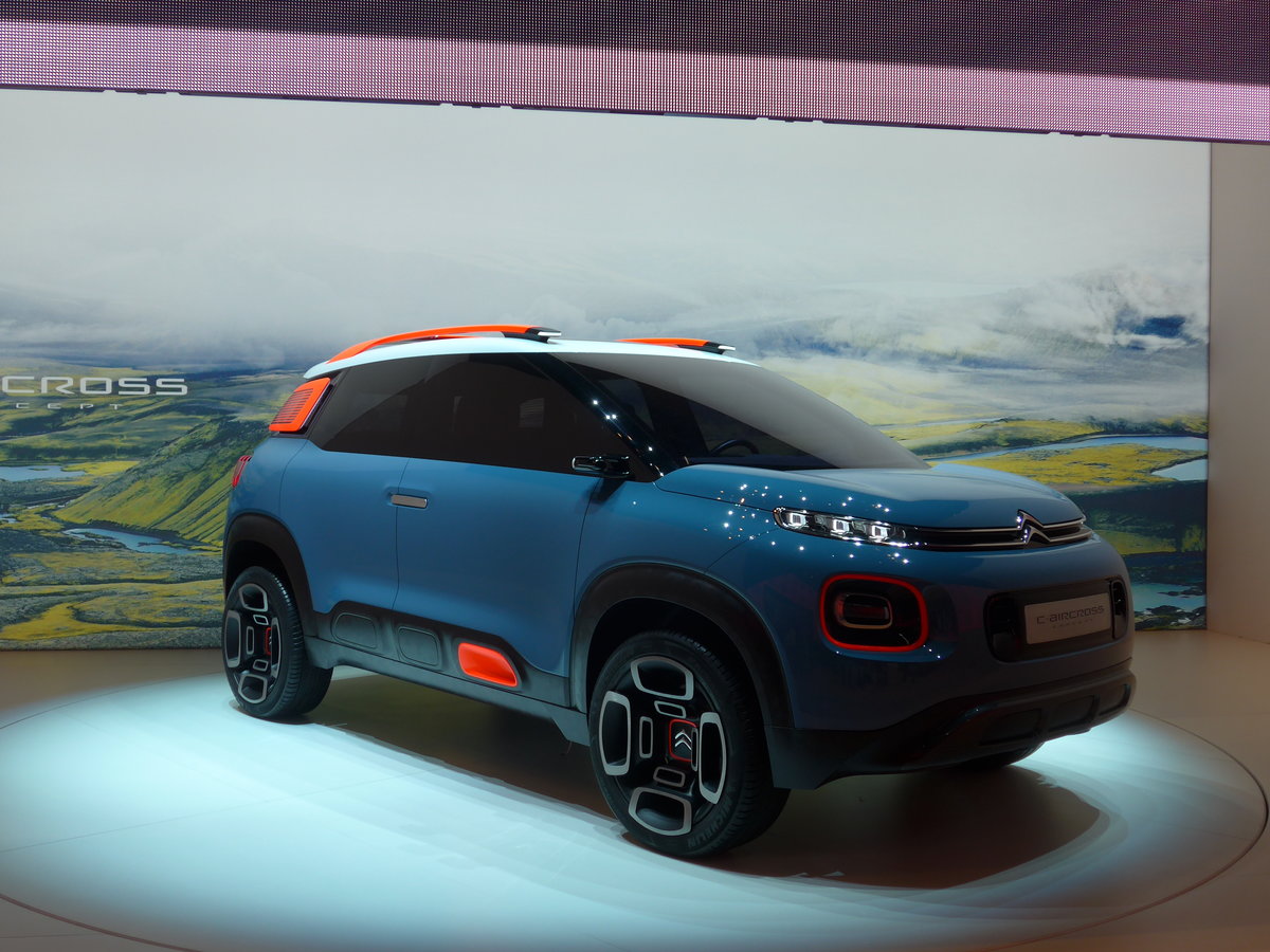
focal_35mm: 36
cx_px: 635
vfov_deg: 39.7
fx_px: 1321
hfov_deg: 51.4
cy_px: 476
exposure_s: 1/200
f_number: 2.8
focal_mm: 7.5
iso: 80
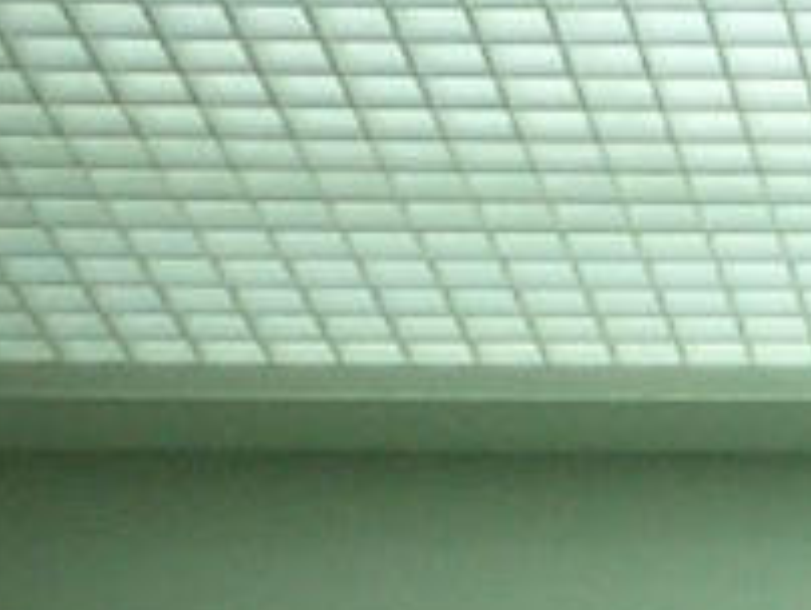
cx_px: 1831
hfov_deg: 7.9
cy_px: 1340
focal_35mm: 234
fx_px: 5489
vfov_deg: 6.1
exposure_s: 1/160
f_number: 3.5
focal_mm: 5.6
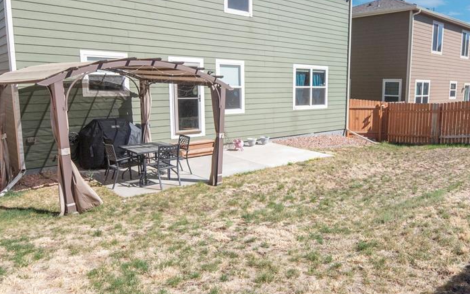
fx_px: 359
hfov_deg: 64.9
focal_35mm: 28
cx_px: 309
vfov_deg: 44.6
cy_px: 142
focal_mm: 9
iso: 125
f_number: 4
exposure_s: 1/5000
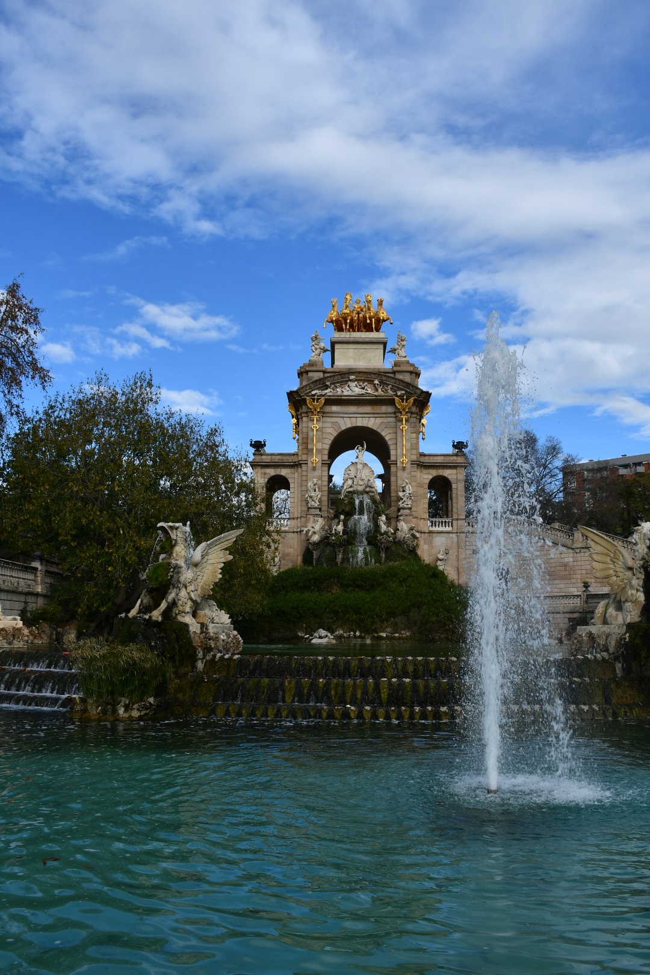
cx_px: 325
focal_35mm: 33
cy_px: 488
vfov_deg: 57.2
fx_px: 894
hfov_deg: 40.0
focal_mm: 22
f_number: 9
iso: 100
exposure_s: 1/320
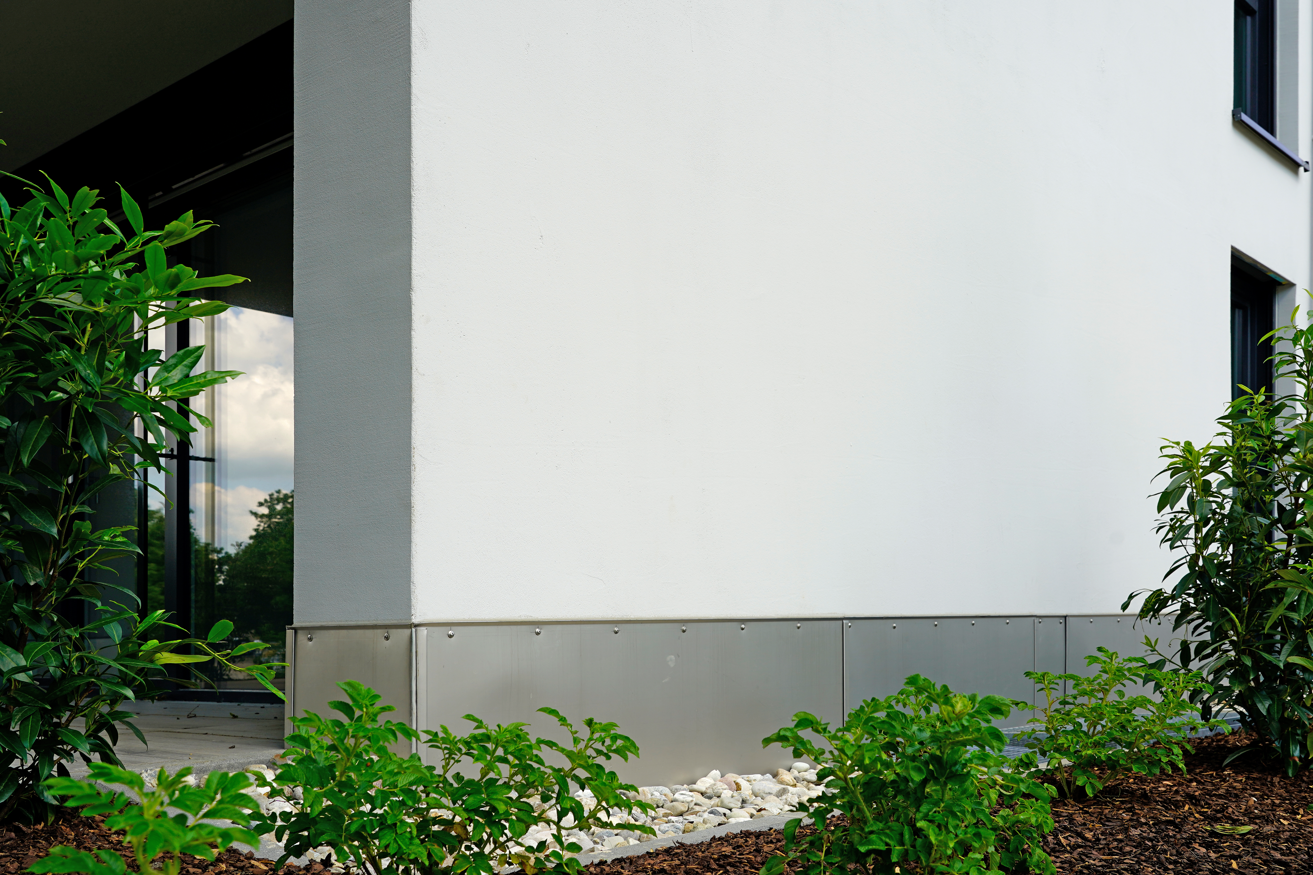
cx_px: 656
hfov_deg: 55.8
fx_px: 1240
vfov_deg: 38.9
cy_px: 438
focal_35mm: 34
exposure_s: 1/125
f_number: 8
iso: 100
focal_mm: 34
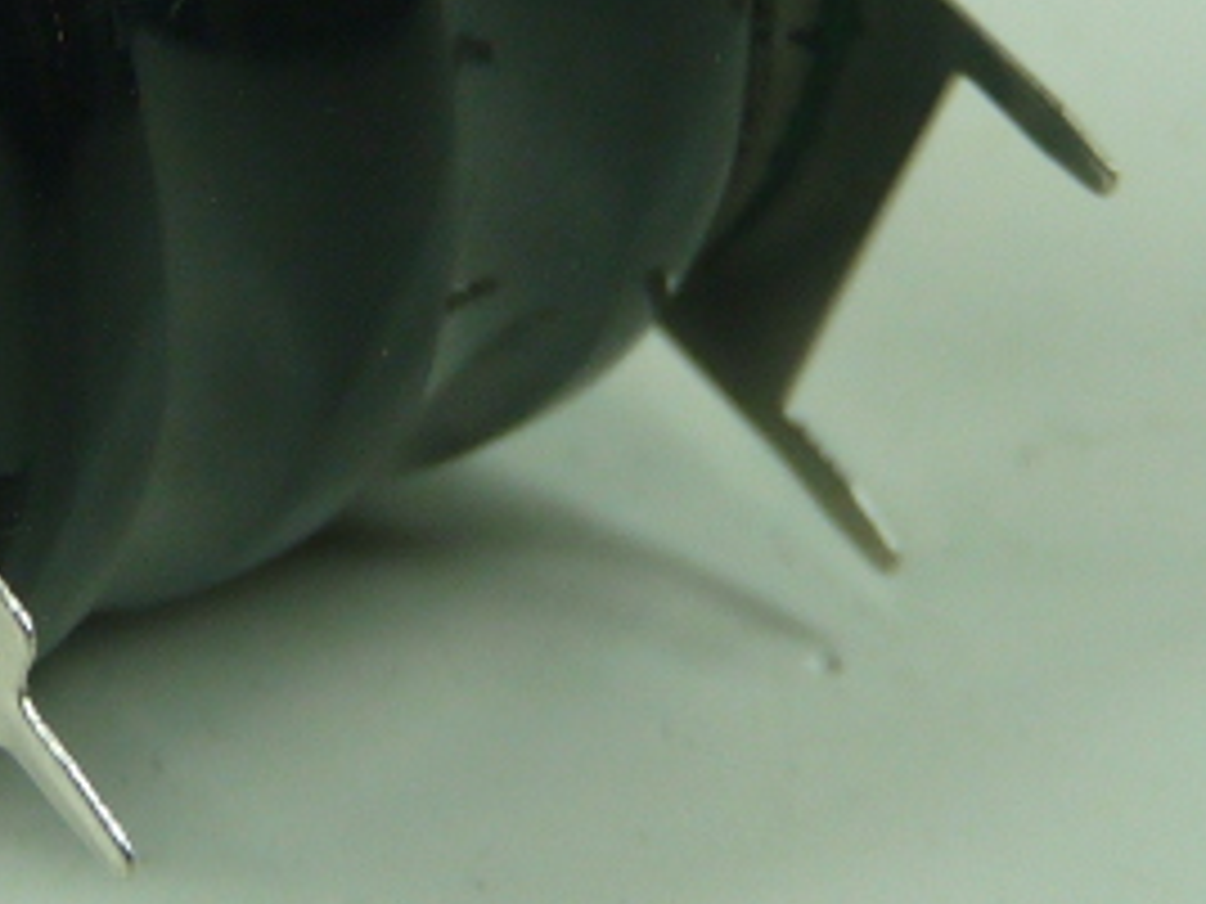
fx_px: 8327
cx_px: -40
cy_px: 18
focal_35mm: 239
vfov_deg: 6.2
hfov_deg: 8.2
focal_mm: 10.1
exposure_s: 1/60
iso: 100
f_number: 3.2
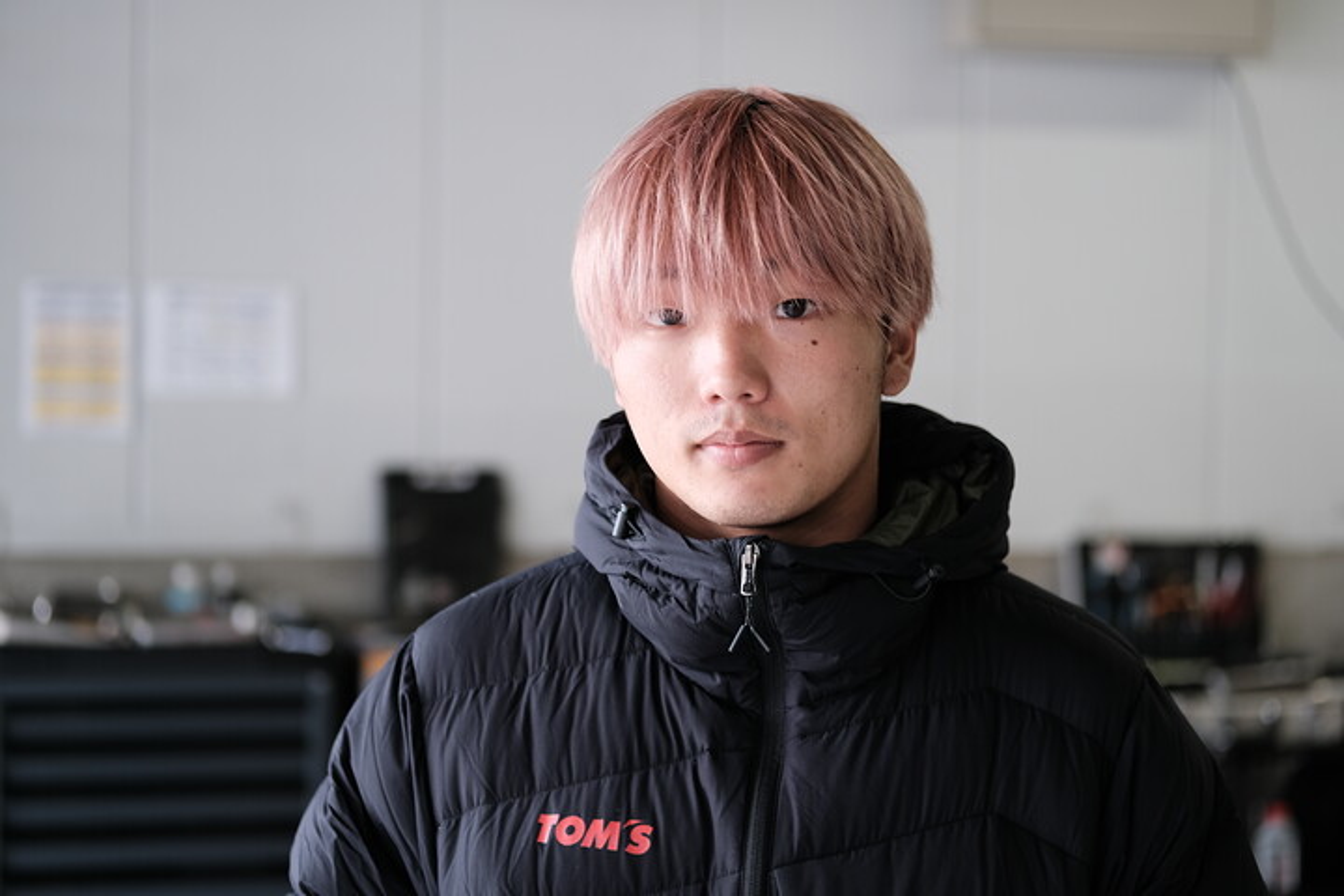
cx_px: 672
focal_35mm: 75
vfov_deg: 18.2
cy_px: 448
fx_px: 2800
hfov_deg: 27.0
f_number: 2.2
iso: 320
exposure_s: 1/150
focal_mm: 50
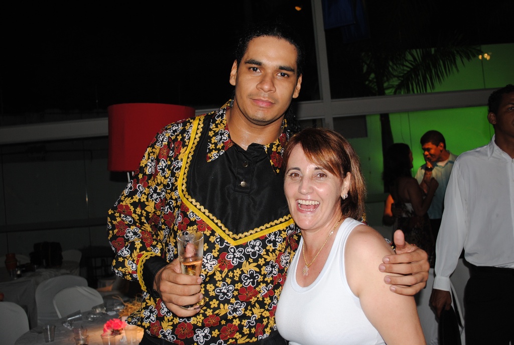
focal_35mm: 39
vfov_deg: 34.3
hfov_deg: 49.5
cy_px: 172
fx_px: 558
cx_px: 257
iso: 200
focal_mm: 26
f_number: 4.2
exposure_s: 1/60
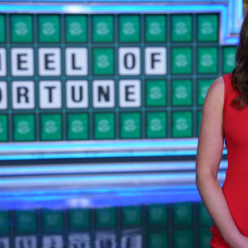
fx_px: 713
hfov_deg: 19.7
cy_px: 111
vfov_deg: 19.7
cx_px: 137
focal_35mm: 88
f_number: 2.8
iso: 500
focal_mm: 50
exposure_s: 1/160
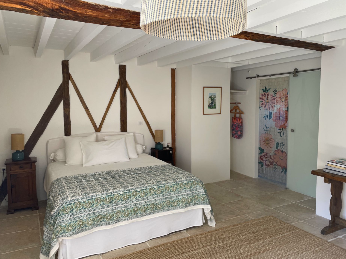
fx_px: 270
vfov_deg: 51.4
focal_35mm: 27
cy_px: 128
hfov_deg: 65.3
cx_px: 177
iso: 80
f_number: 1.6
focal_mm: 4.2
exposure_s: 1/121
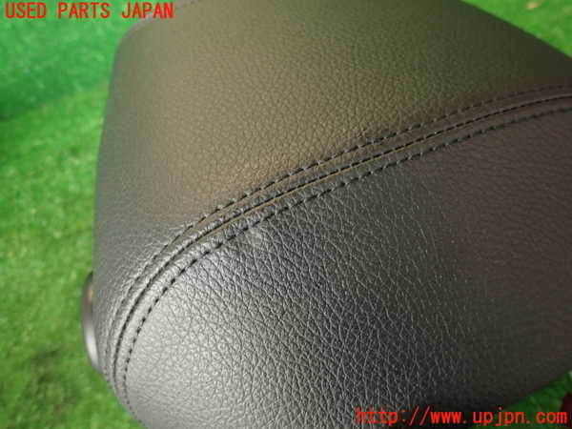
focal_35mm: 25
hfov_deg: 69.4
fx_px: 413
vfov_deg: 54.9
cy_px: 214
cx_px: 286
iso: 200
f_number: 2
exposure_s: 1/40
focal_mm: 4.5
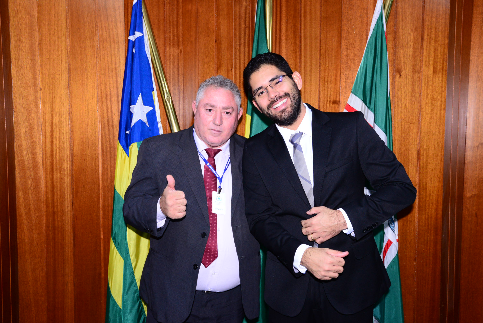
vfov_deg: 37.9
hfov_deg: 54.4
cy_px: 162
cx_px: 242
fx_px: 470
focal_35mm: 35
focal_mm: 35
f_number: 7.1
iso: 2500
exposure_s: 1/125
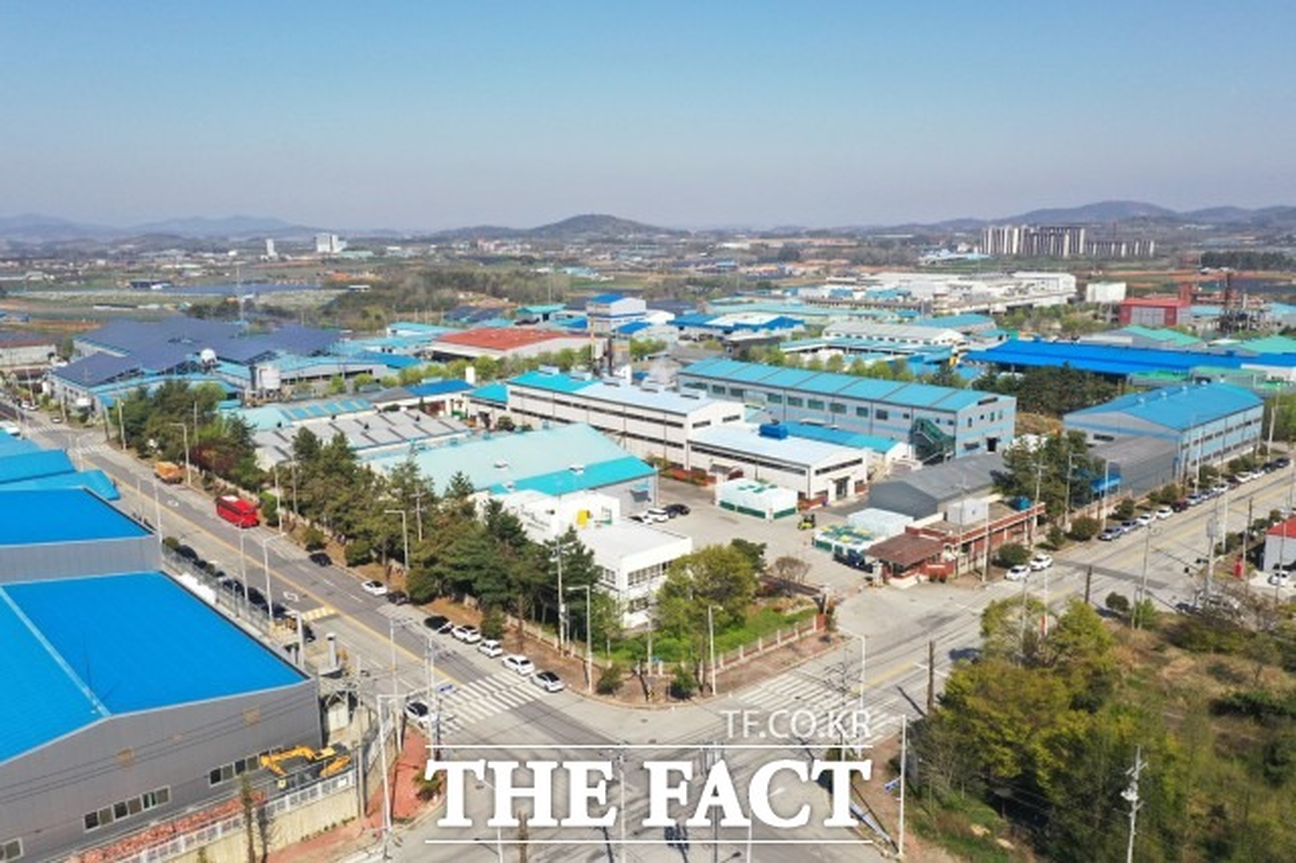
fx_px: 1007
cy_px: 432
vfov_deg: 46.4
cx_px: 648
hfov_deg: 65.5
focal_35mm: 28
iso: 200
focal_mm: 10.26
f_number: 8
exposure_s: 1/60
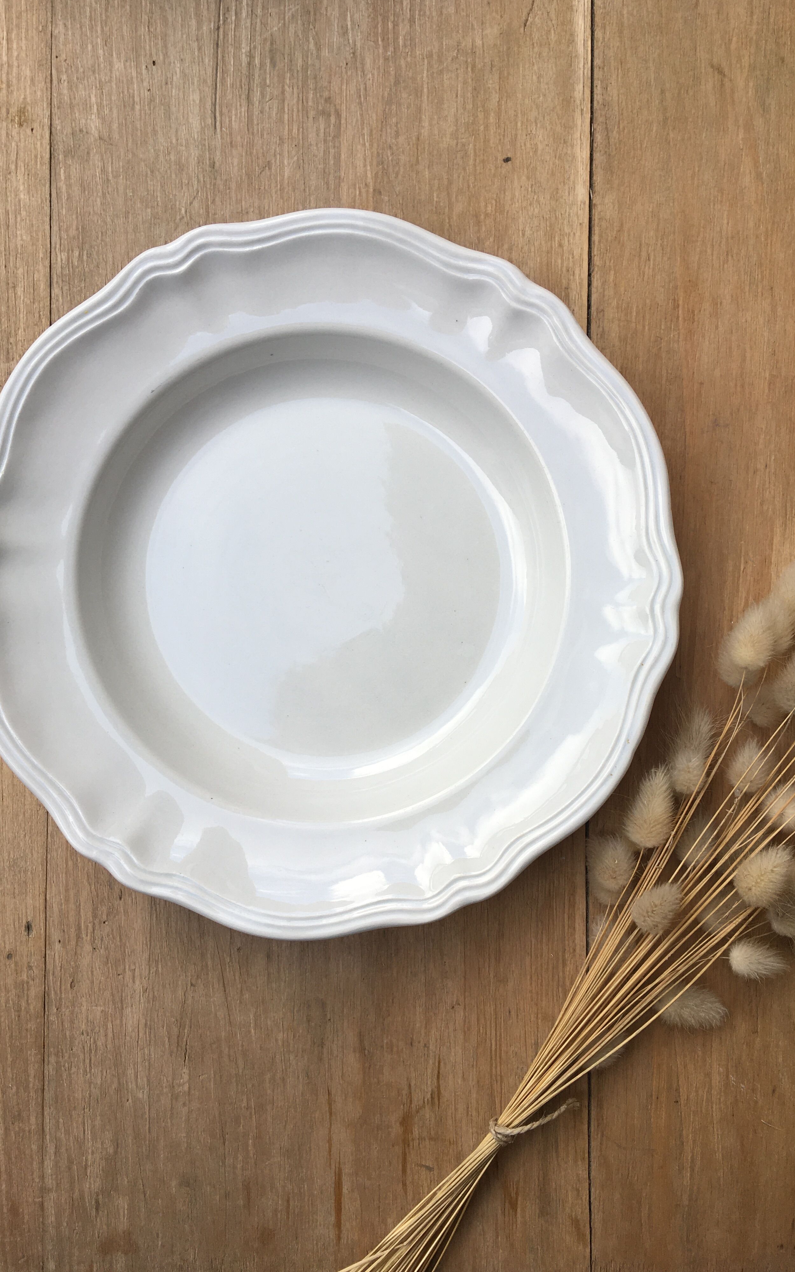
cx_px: 400
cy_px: 632
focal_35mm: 31
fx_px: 1075
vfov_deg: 61.2
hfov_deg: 40.6
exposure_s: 1/138
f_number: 2.2
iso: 25
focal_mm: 4.15
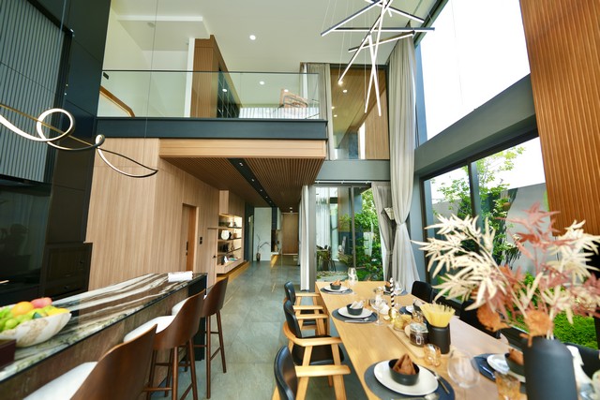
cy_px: 200
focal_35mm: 14
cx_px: 300
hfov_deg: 104.2
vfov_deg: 81.2
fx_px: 233
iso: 50
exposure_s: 1/250
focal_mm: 14
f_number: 1.8
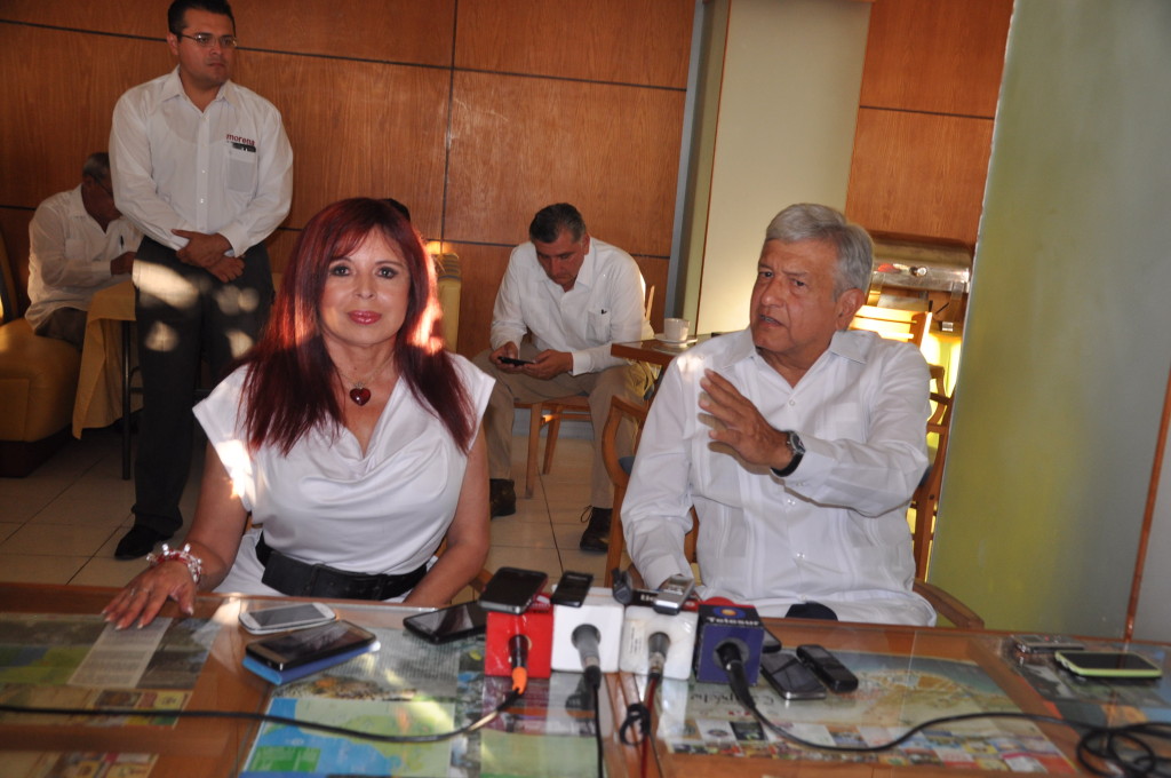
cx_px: 586
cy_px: 389
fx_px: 1170
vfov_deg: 36.8
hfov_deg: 53.2
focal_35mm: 36
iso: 500
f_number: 3.8
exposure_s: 1/60
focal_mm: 24
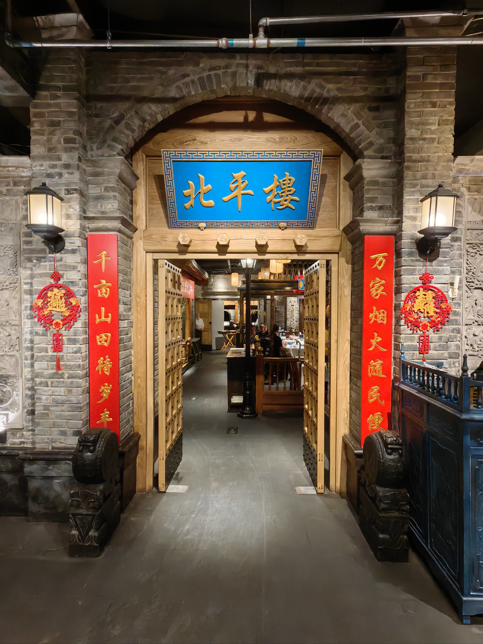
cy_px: 322
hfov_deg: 68.7
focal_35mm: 19
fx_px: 354
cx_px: 242
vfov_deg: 84.7
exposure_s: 1/50
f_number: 2.2
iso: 250
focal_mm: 1.76
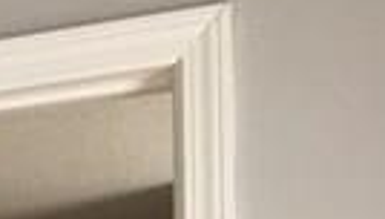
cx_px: -1046
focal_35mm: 241
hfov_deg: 7.1
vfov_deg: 4.7
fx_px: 2465
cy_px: 847
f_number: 2.2
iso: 25
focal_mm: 4.15
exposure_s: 1/30
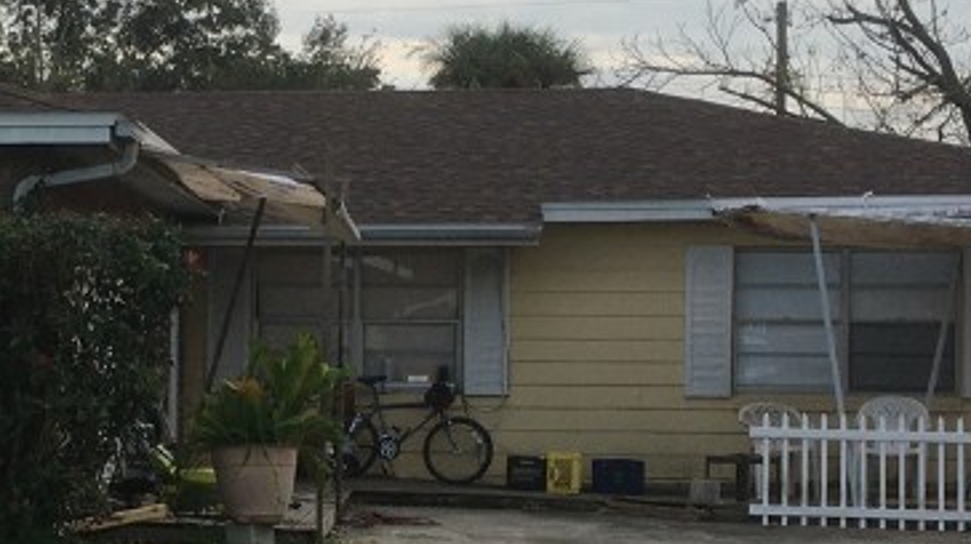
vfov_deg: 13.5
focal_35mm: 89
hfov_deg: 23.3
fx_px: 2289
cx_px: 96
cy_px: 376
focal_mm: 4.15
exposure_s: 1/712
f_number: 2.2
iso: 25
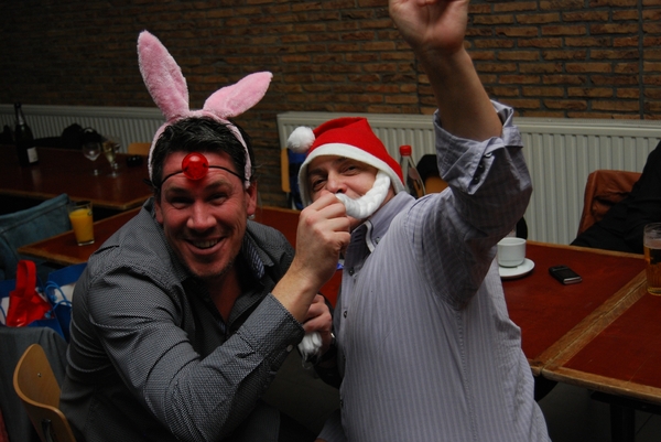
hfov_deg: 41.1
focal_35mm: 48
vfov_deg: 28.1
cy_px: 221
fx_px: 882
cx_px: 330
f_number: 4.5
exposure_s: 1/60
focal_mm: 32
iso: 640
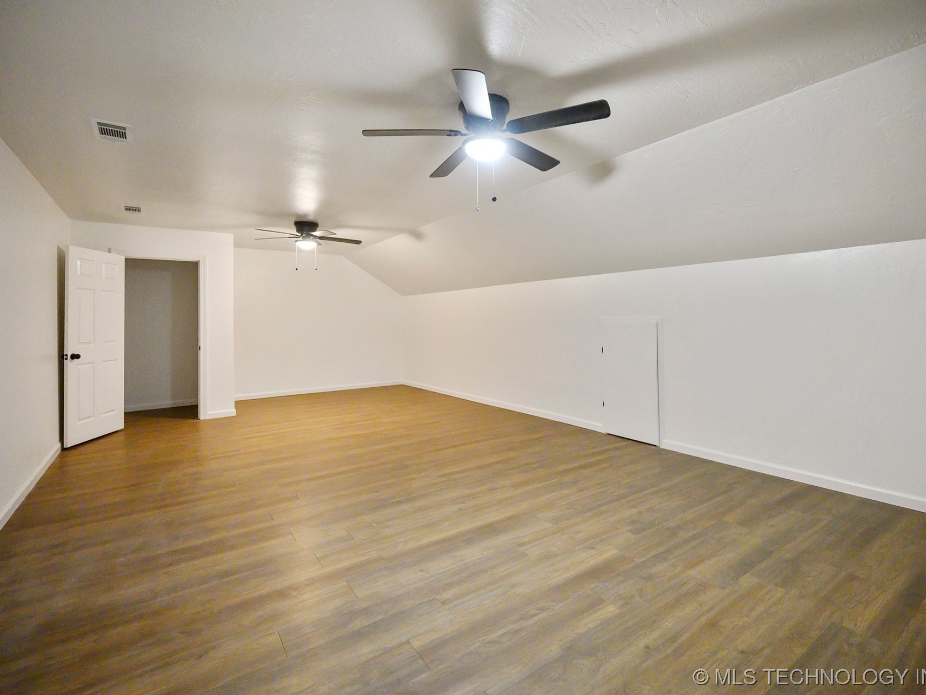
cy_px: 332
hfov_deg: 94.5
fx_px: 428
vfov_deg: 78.1
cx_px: 456
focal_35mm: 16
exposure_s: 1/60
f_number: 4
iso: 1250
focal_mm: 14
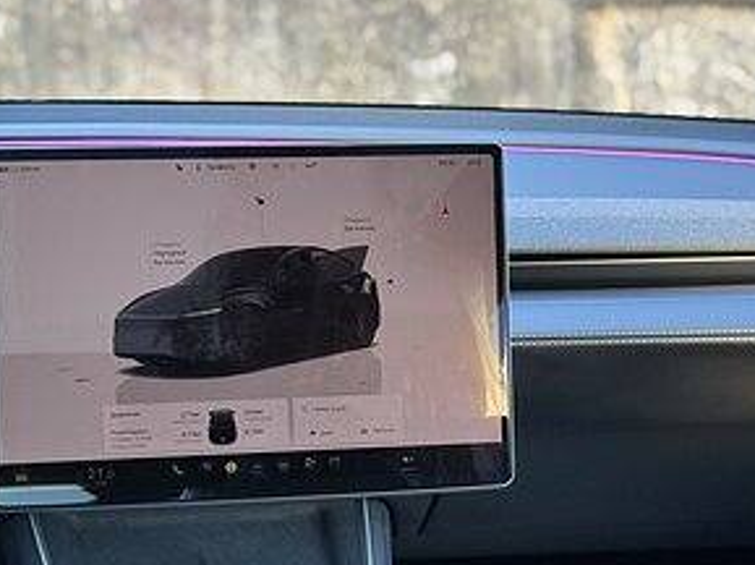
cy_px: 390
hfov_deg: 21.5
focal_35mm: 91
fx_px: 1982
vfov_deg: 16.2
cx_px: 246
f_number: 1.78
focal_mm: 6.76
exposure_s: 1/65
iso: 80
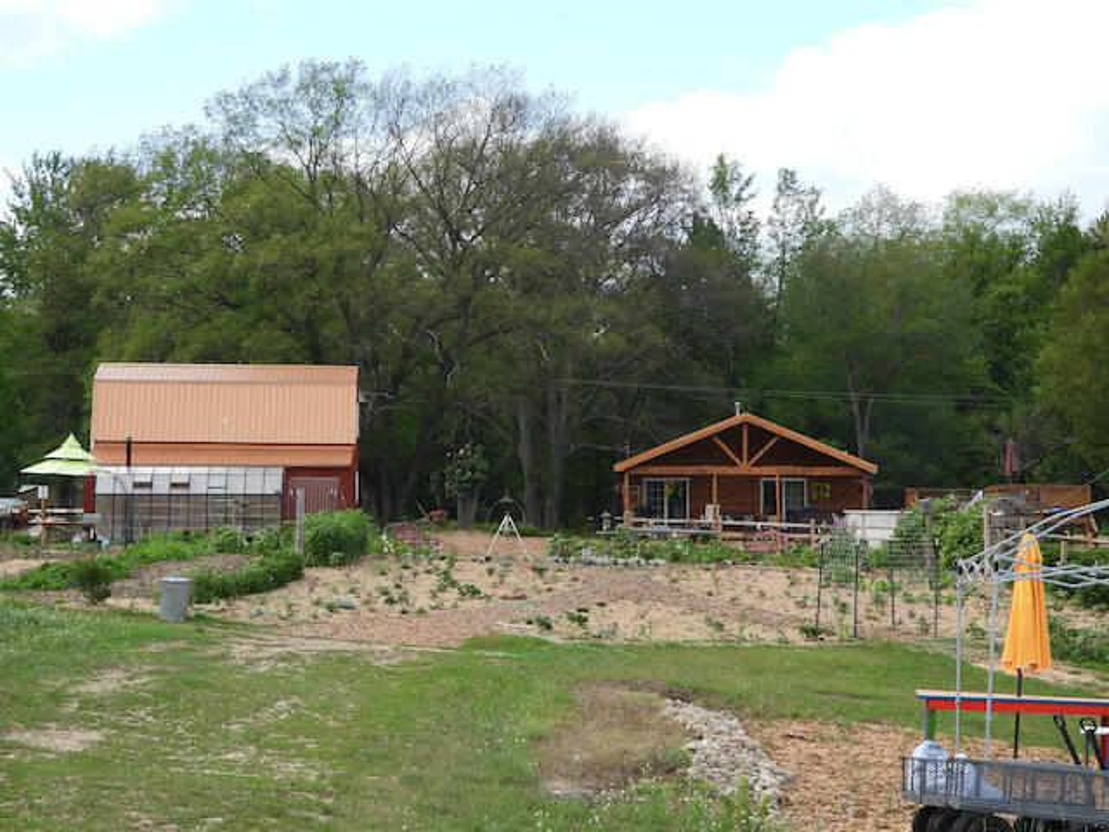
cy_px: 416
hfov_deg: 26.0
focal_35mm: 75
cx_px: 554
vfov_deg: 19.6
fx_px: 2403
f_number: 3.5
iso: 100
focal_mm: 13.5
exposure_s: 1/320
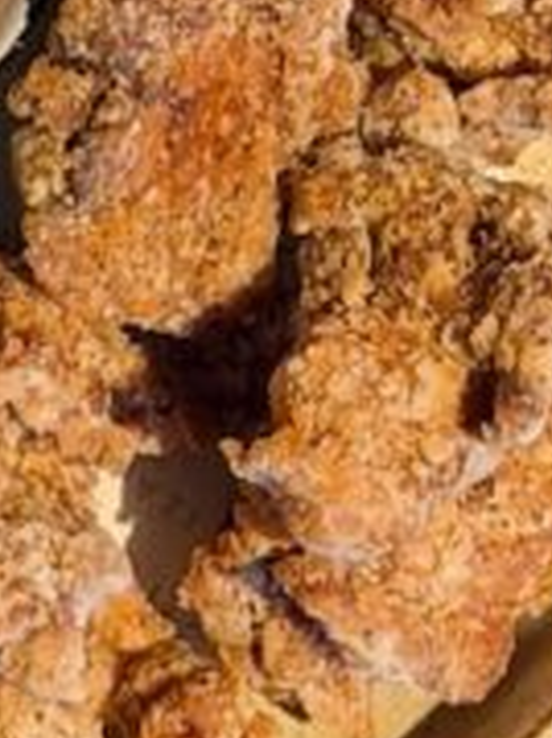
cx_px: -634
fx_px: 5854
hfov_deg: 5.3
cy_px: -1084
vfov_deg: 6.8
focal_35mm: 275
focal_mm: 6.76
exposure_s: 1/40
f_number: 1.78
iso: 250
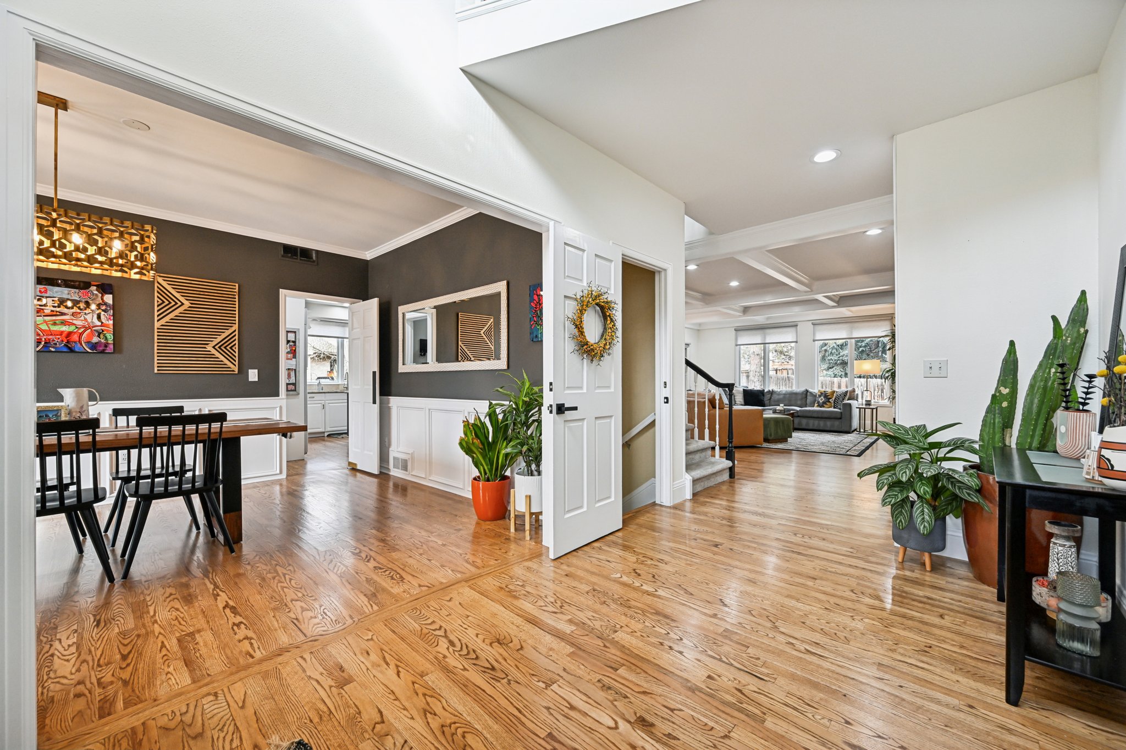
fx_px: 438
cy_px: 375
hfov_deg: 104.3
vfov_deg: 81.2
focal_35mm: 14
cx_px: 563
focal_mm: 14
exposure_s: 1/15
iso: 250
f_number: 8
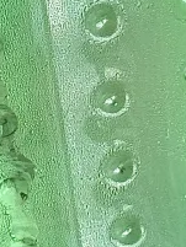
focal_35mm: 344
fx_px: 2462
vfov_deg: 5.7
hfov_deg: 4.3
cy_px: -168
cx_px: 185
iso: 64
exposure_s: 1/121
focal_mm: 6.76
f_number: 1.78
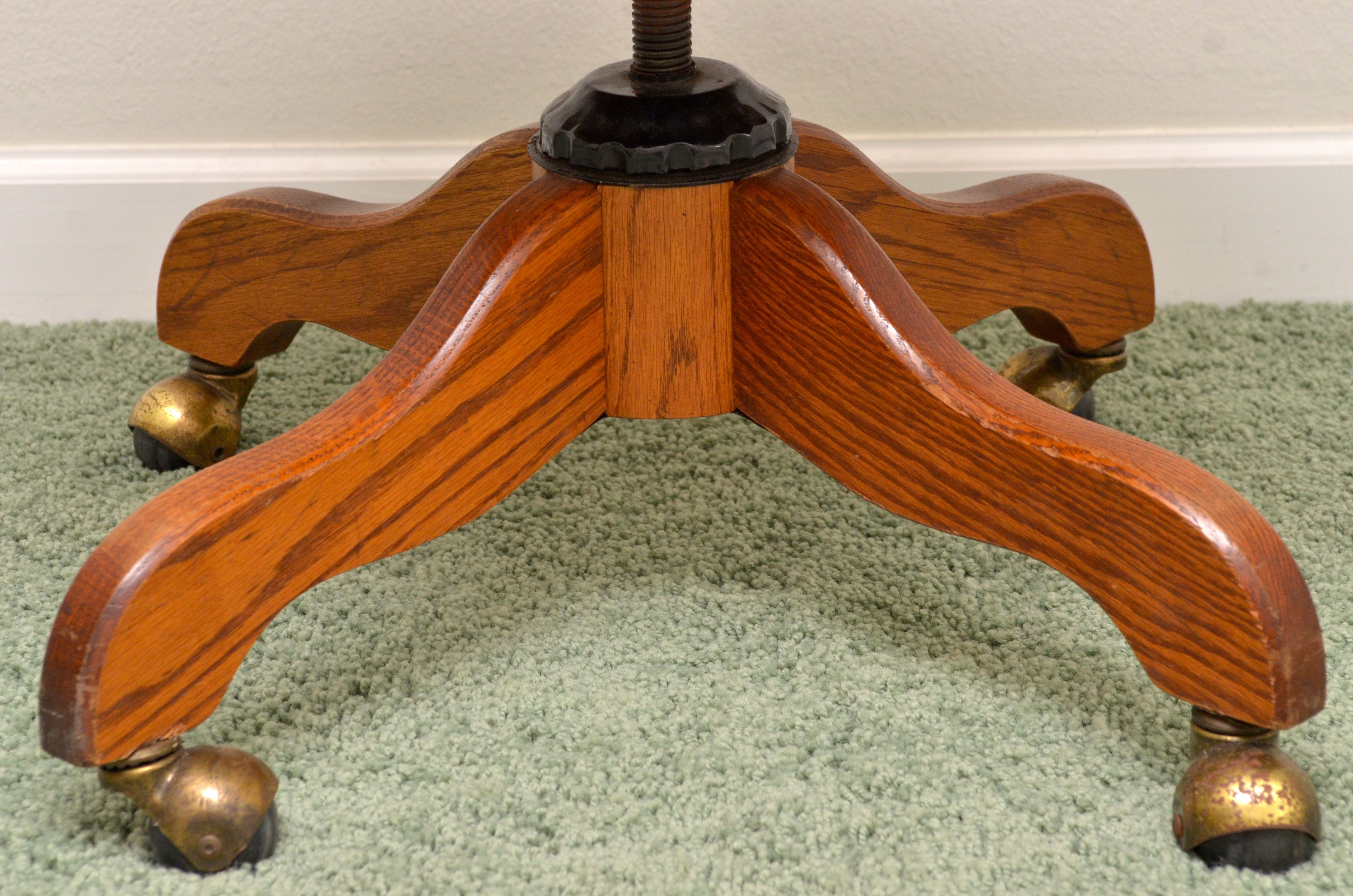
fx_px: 3713
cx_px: 676
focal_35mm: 99
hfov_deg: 20.7
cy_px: 448
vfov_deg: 13.8
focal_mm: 66
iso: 800
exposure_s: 1/60
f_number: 7.1
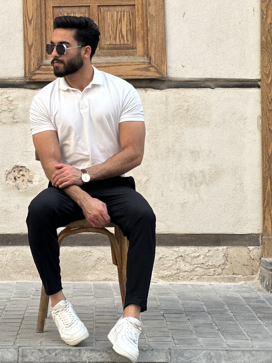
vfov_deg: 17.5
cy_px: 127
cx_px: 87
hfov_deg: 13.2
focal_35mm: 112
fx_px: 1173
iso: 32
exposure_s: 1/121
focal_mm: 9
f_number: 2.8
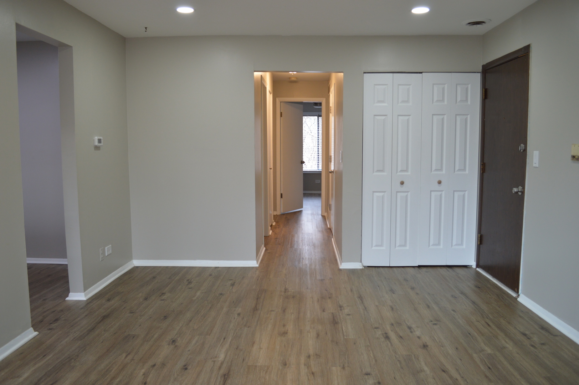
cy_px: 192
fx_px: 434
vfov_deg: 47.9
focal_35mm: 27
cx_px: 290
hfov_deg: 67.4
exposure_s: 1/60
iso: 450
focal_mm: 18
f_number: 3.5
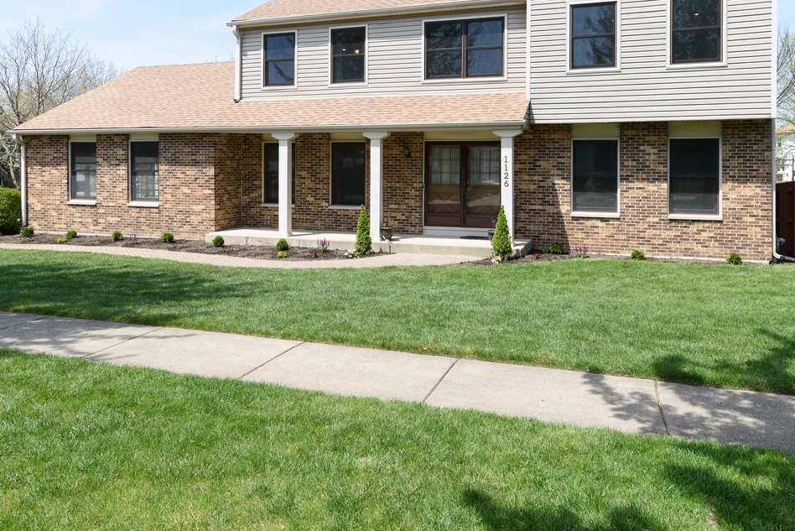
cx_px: 382
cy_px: 116
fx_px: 641
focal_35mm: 29
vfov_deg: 43.2
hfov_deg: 63.6
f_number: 9
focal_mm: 17
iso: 100
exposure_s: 1/125
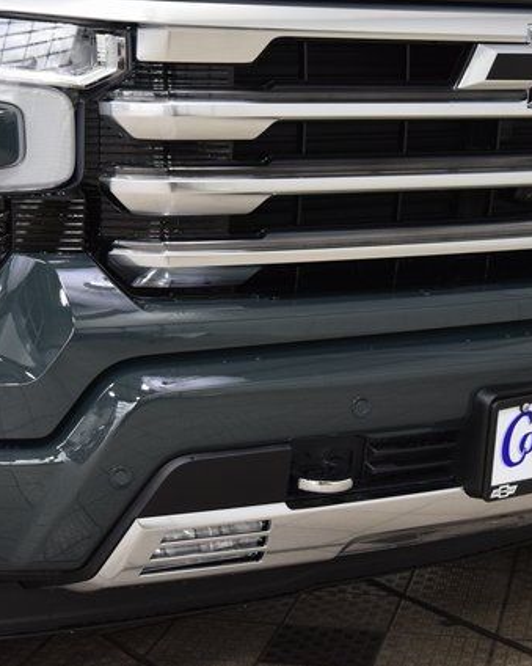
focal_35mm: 85
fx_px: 1674
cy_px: 334
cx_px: 347
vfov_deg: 22.5
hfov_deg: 18.0
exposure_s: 1/60
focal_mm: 40
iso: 1600
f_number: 5
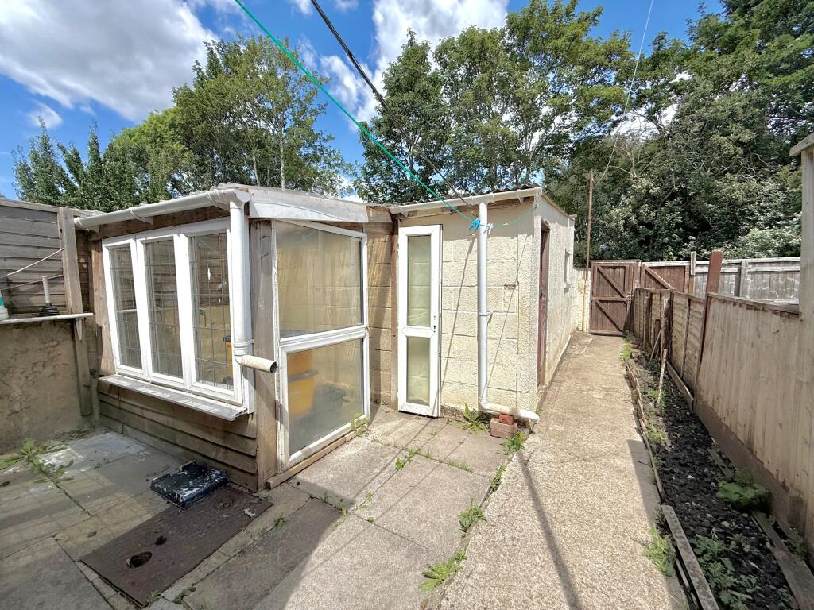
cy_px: 305
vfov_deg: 85.7
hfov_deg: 102.1
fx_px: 329
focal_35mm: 14
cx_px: 407
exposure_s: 1/3460
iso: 50
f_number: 2.2
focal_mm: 2.22
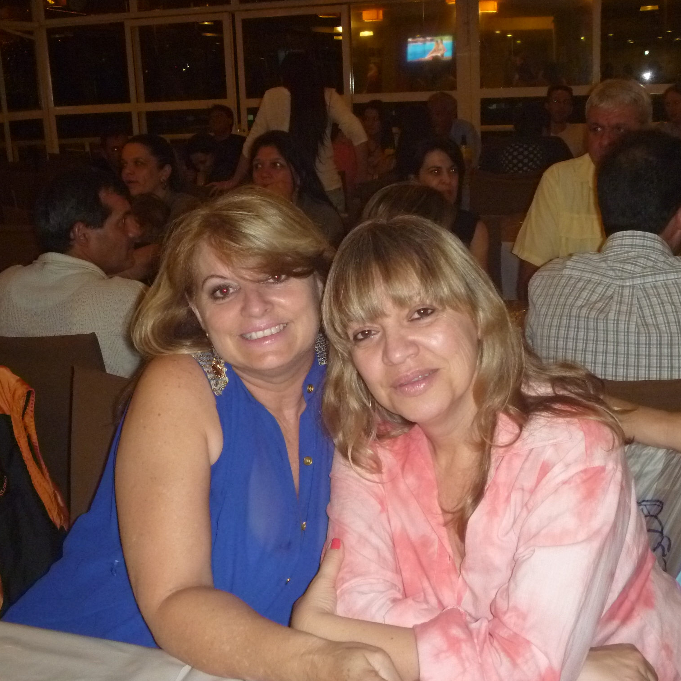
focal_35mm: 42
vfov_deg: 40.0
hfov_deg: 40.0
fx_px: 935
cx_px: 350
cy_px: 342
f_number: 3.5
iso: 400
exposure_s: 1/30
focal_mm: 6.3
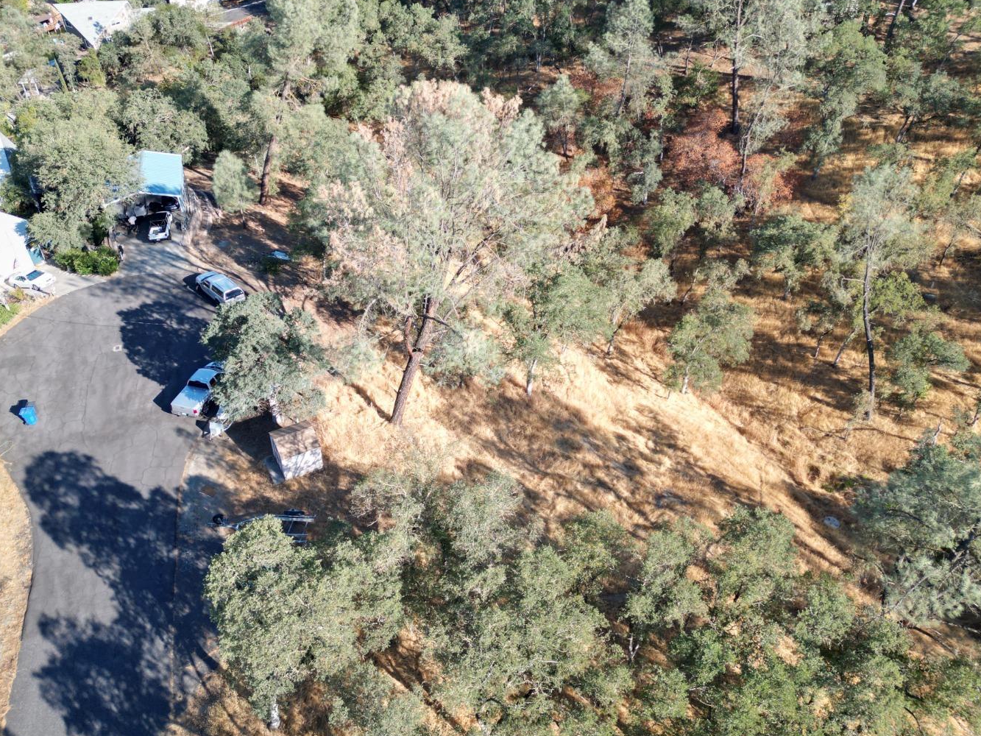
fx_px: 765
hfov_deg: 65.2
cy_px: 332
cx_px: 453
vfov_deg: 51.3
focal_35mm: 27
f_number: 1.7
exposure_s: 1/1250
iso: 140
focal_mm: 6.72
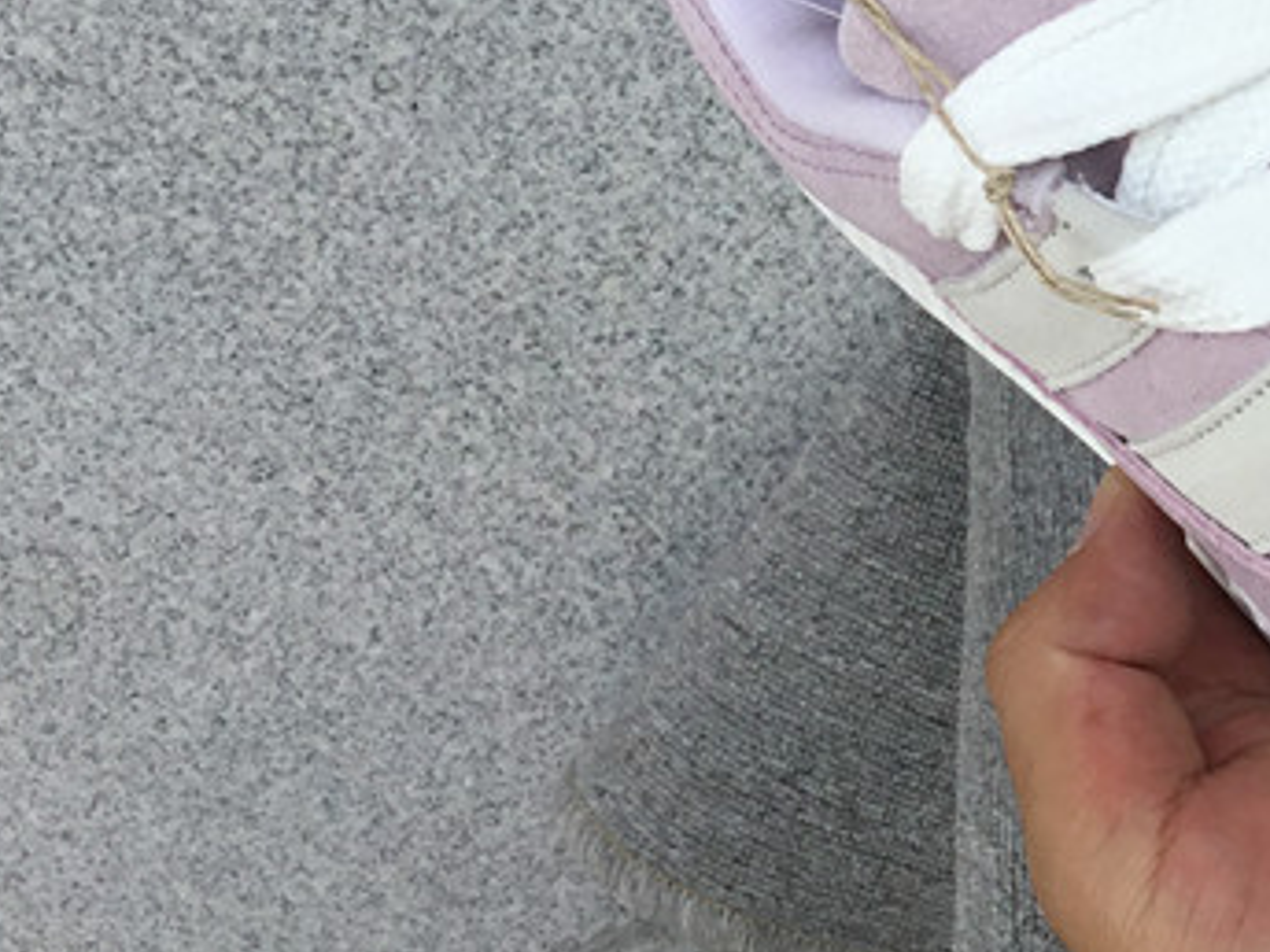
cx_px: 1547
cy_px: 238
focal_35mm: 81
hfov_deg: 22.2
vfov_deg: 18.1
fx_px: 2972
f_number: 2.4
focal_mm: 3.3
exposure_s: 1/637
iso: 25
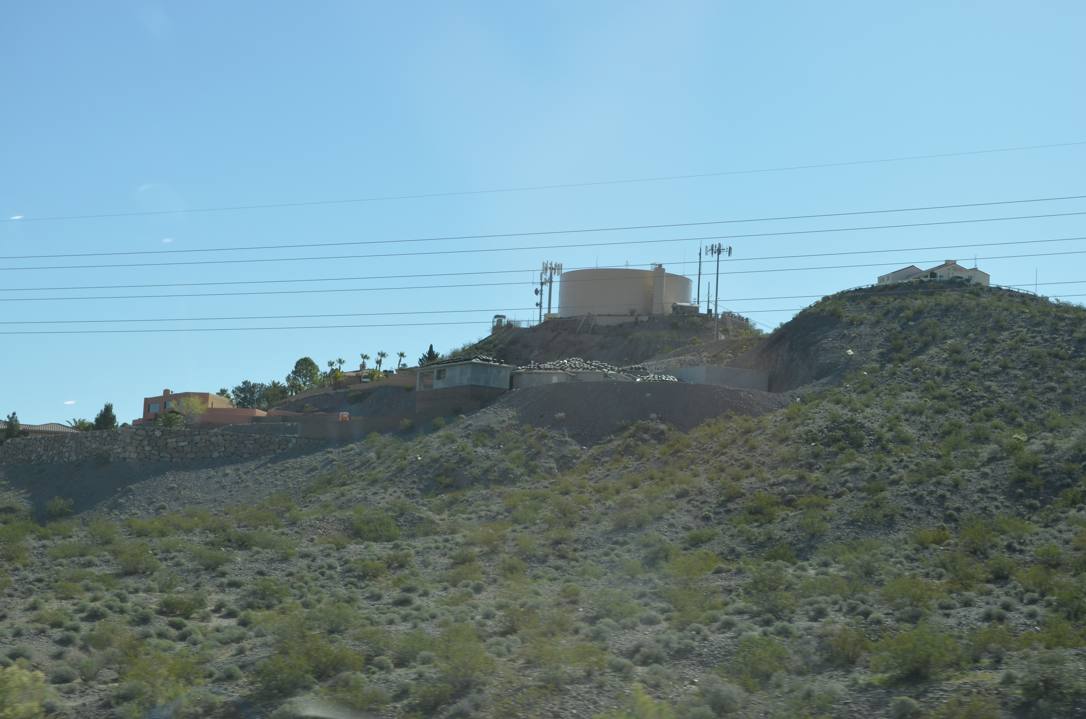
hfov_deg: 29.3
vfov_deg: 19.6
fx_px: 2077
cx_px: 543
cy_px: 360
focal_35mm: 69
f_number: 8
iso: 200
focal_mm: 46
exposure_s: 1/250
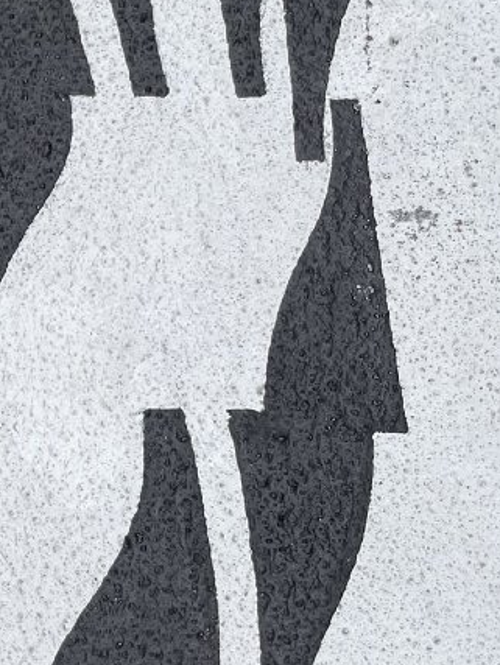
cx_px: -198
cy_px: 344
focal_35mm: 73
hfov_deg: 18.4
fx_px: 1404
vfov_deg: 26.7
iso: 32
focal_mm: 4.2
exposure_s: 1/445
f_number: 1.6
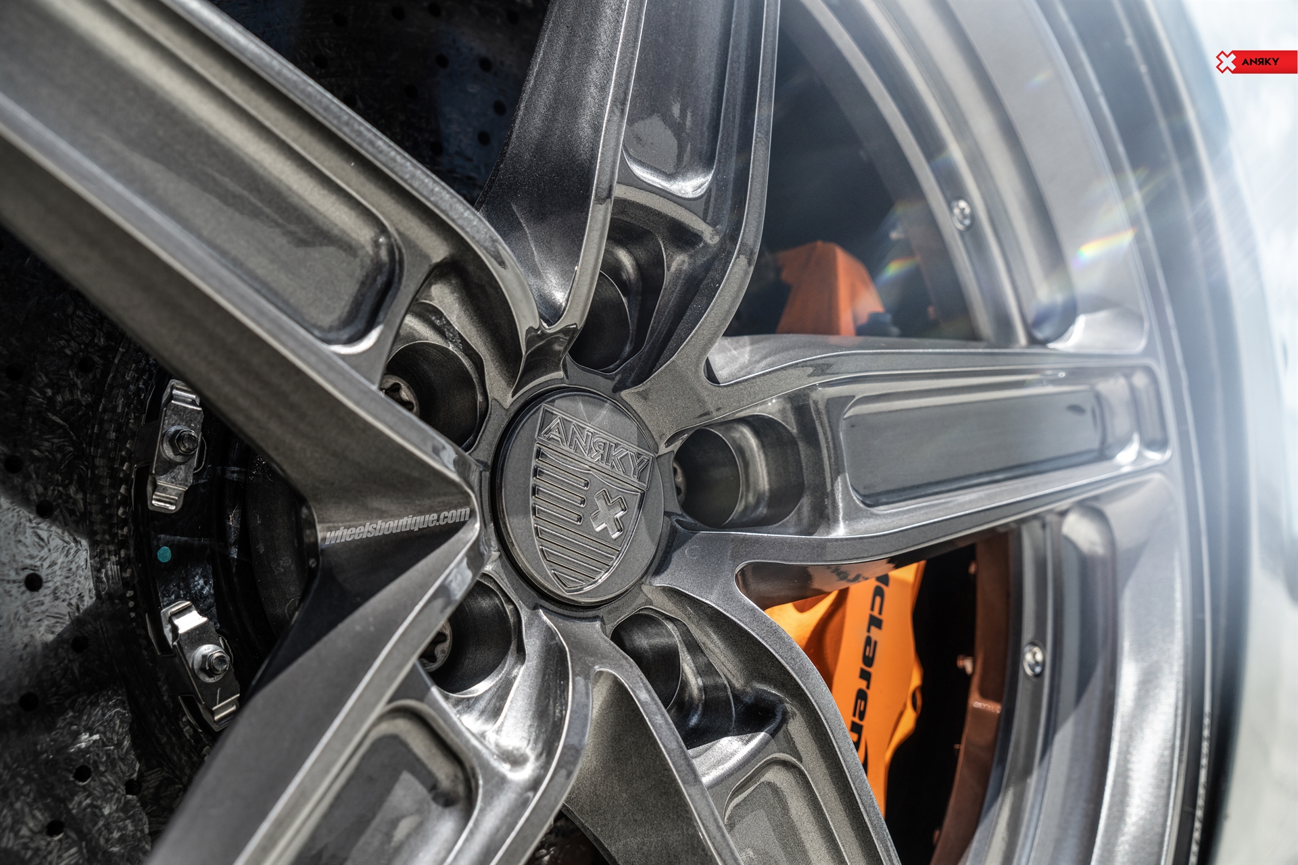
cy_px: 432
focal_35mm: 43
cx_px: 649
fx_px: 1550
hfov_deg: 45.4
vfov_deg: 31.2
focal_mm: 43
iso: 160
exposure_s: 1/160
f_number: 6.3
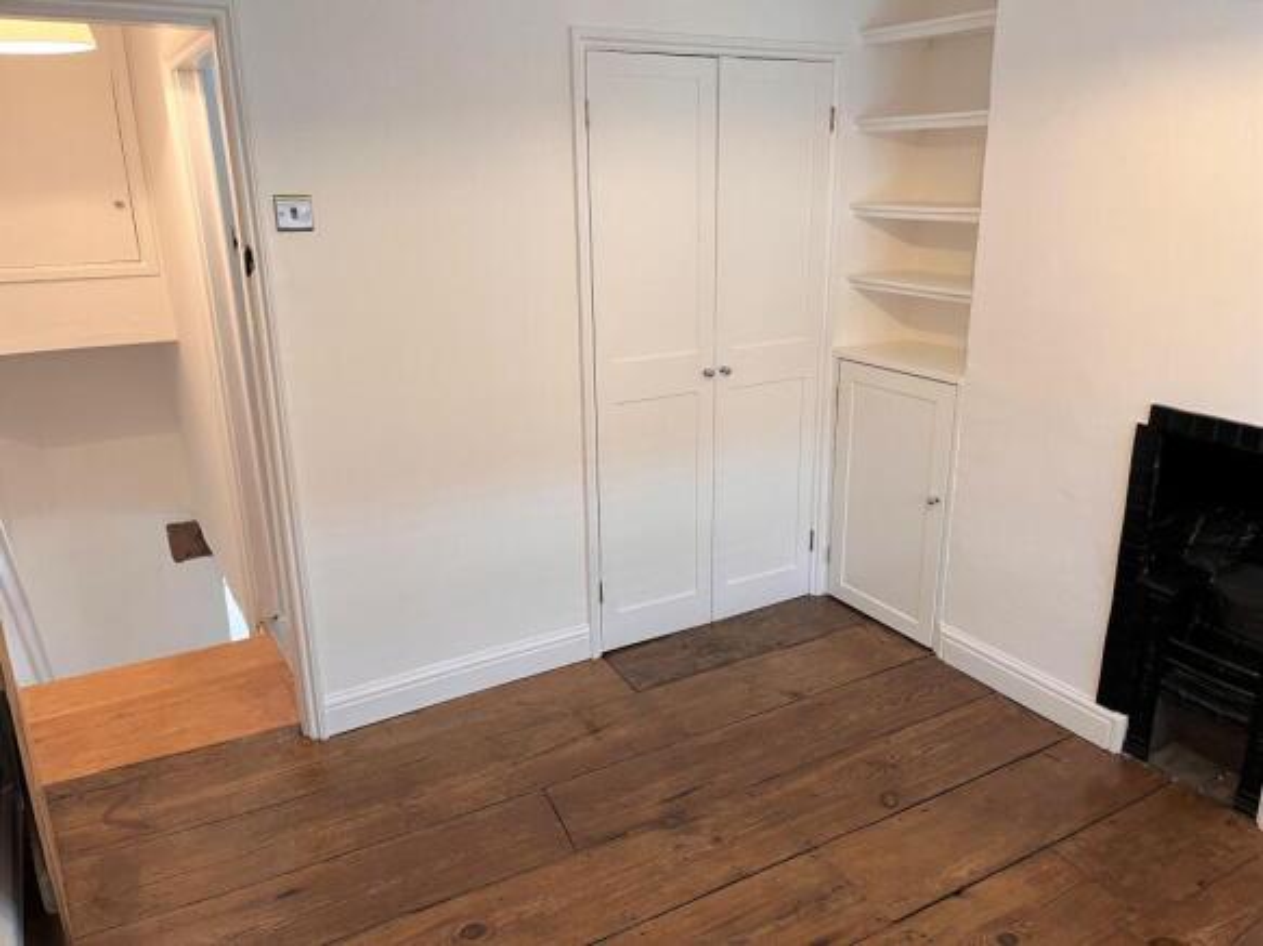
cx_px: 632
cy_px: 473
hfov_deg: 67.3
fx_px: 948
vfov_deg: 53.0
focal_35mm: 26
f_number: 1.6
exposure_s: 1/50
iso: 100
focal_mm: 5.1
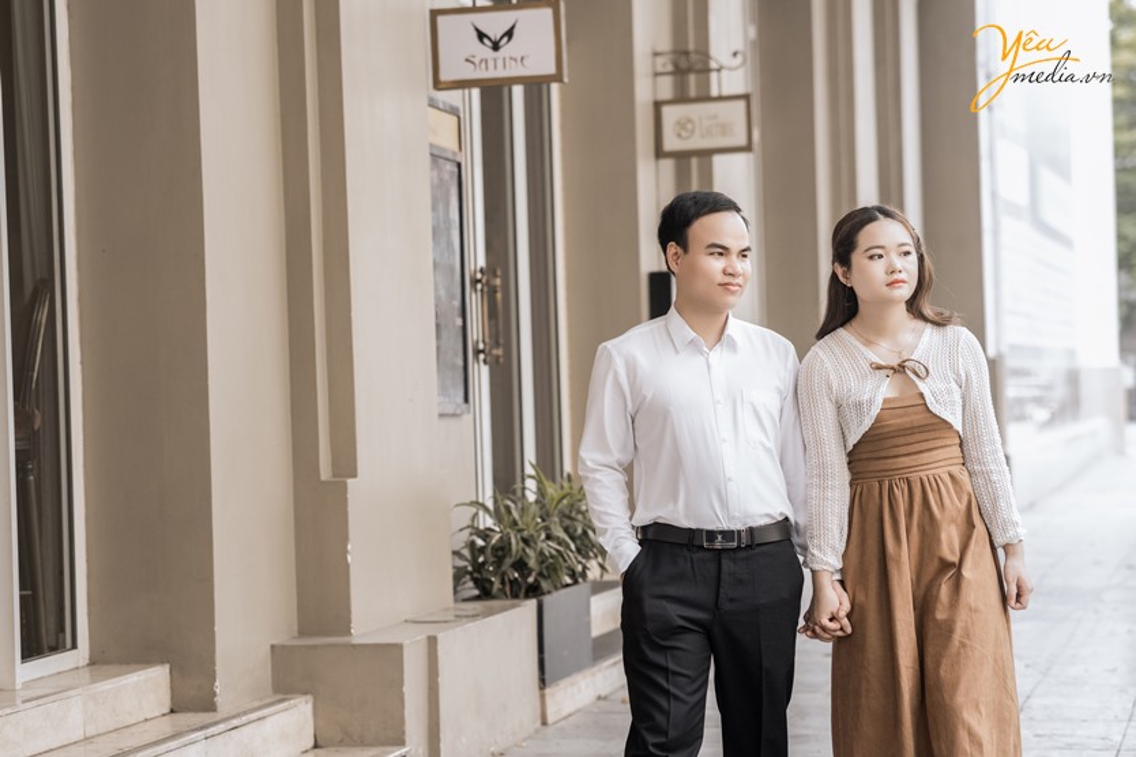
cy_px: 378
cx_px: 568
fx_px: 2682
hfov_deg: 23.9
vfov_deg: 16.1
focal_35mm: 85
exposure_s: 1/500
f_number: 2.8
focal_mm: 85
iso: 500
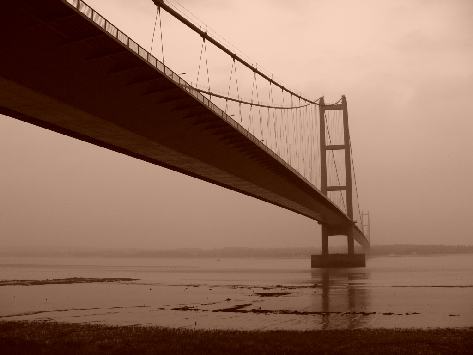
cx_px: 236
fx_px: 506
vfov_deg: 38.7
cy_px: 178
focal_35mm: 37
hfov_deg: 50.1
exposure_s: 1/200
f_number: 5.6
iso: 80
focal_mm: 6.1
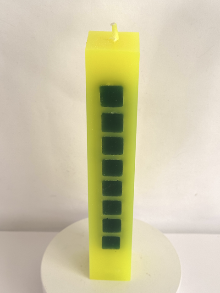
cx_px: 110
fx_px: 407
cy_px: 146
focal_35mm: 48
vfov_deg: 39.7
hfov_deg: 30.3
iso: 64
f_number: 1.78
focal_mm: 6.76
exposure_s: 1/241
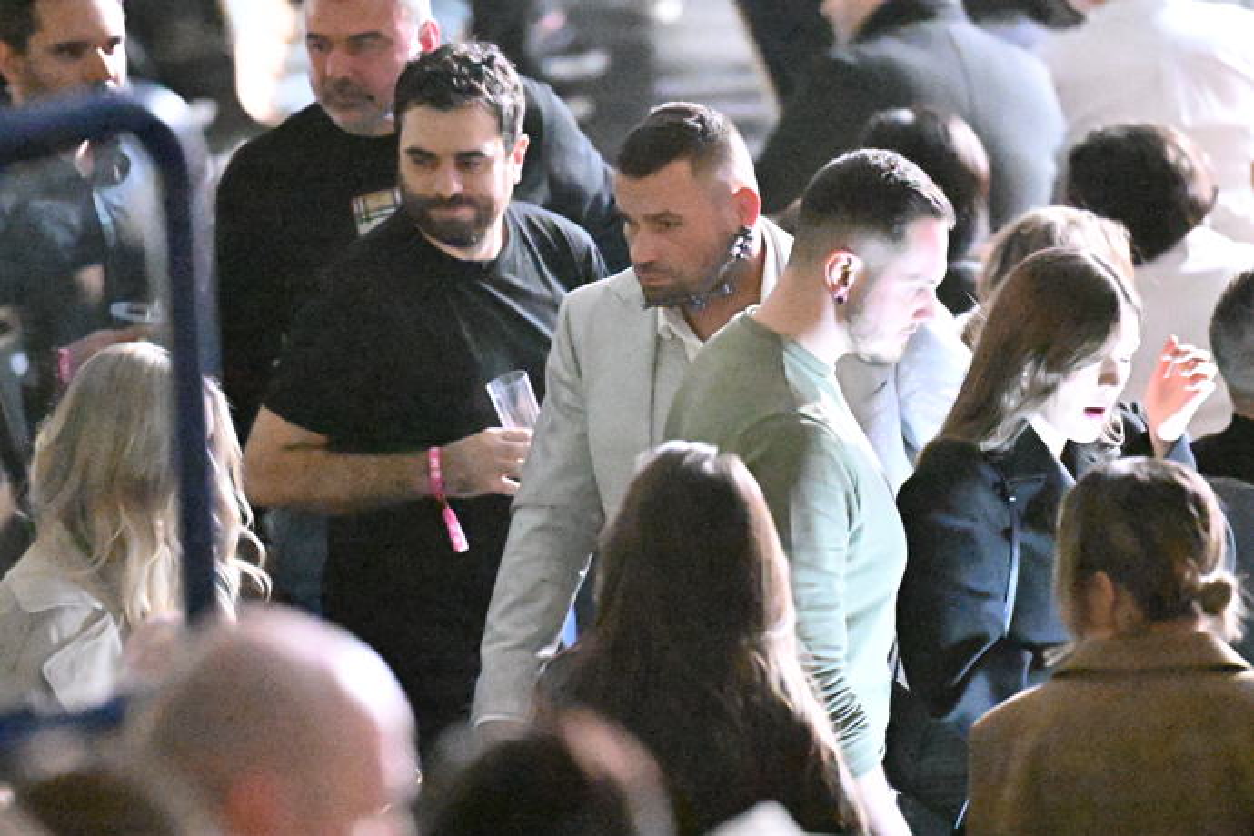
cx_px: 627
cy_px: 418
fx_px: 10449
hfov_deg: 6.9
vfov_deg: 4.6
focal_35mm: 300
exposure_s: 1/400
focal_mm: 200
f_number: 2.8
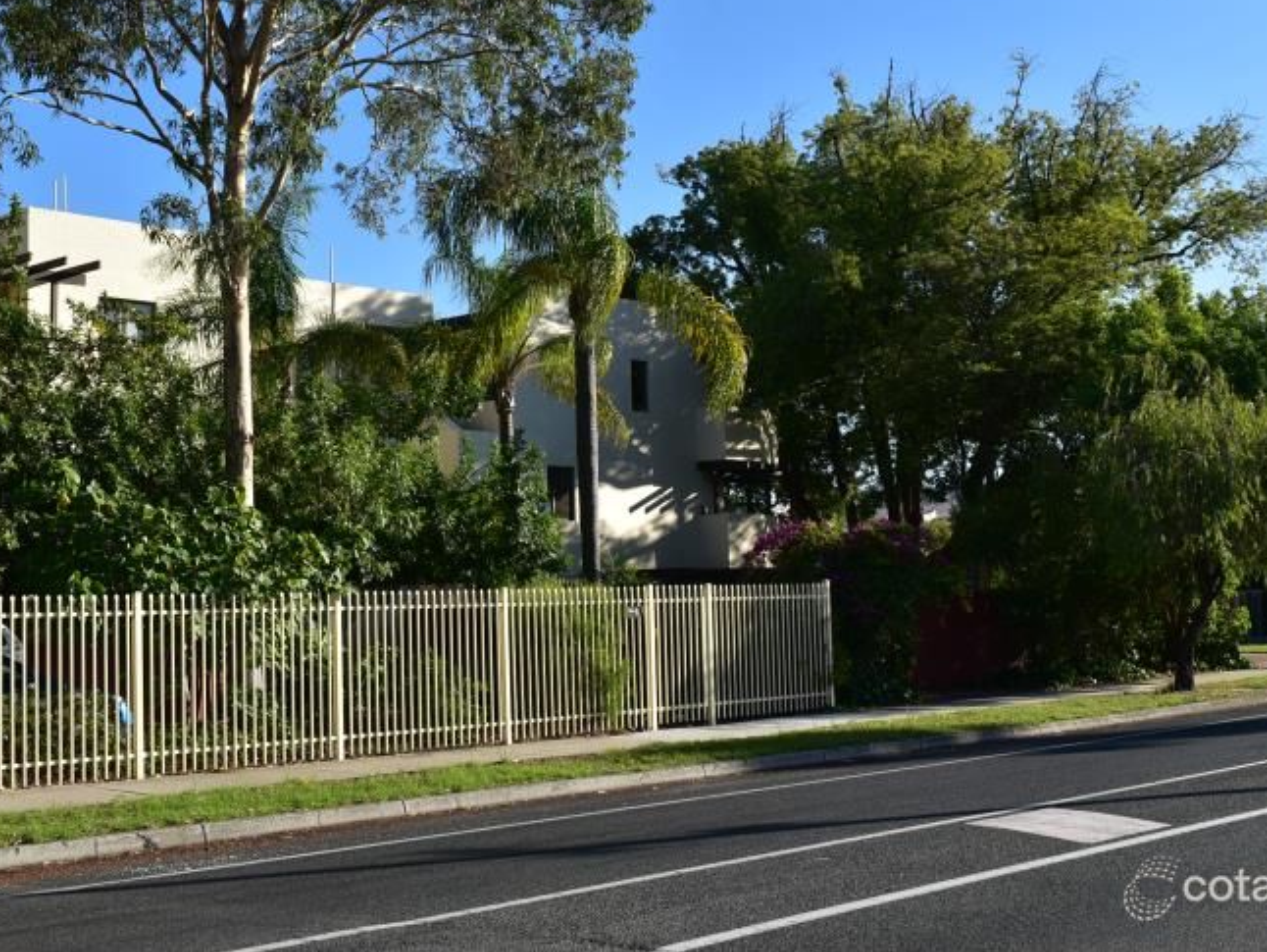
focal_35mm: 50
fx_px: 1831
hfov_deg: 38.2
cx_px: 606
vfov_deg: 29.1
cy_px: 430
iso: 140
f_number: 10
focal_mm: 28
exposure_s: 1/200
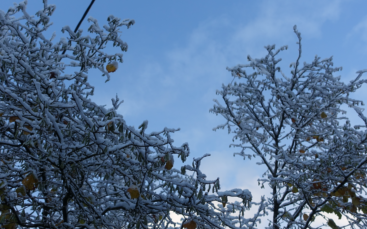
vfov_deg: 30.5
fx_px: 420
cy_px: 116
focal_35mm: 42
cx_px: 158
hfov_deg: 47.1
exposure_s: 1/500
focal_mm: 11.22
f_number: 2.5
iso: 125
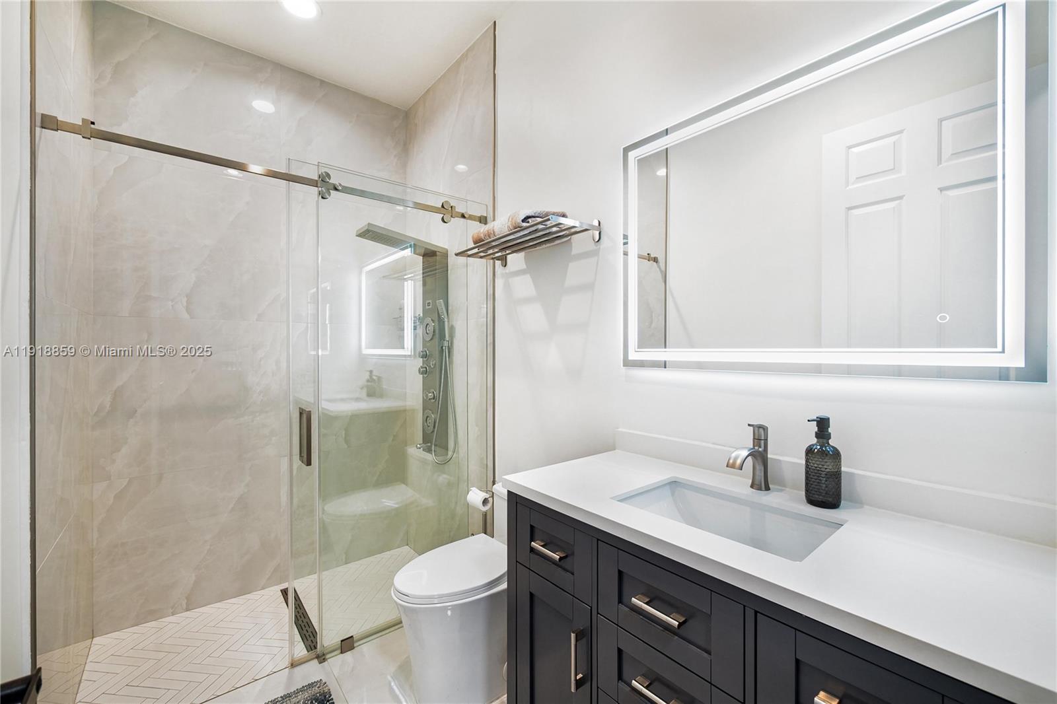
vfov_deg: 81.2
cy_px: 352
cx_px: 528
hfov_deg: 104.3
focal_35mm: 14
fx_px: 411
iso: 100
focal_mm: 7
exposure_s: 1/5
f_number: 4.5
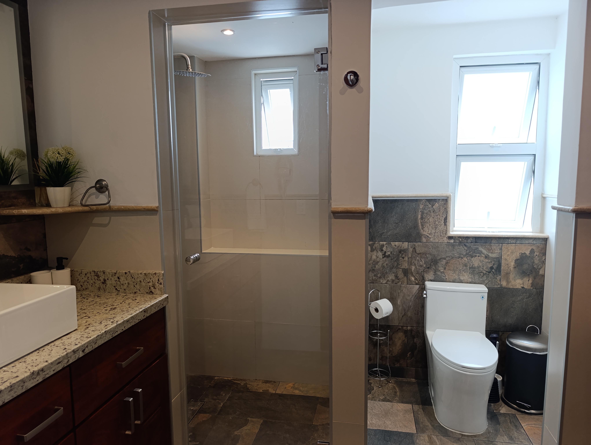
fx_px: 393
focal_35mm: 23
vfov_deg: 59.0
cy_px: 222
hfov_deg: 73.8
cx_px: 296
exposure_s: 1/100
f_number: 1.6
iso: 500
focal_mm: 6.14
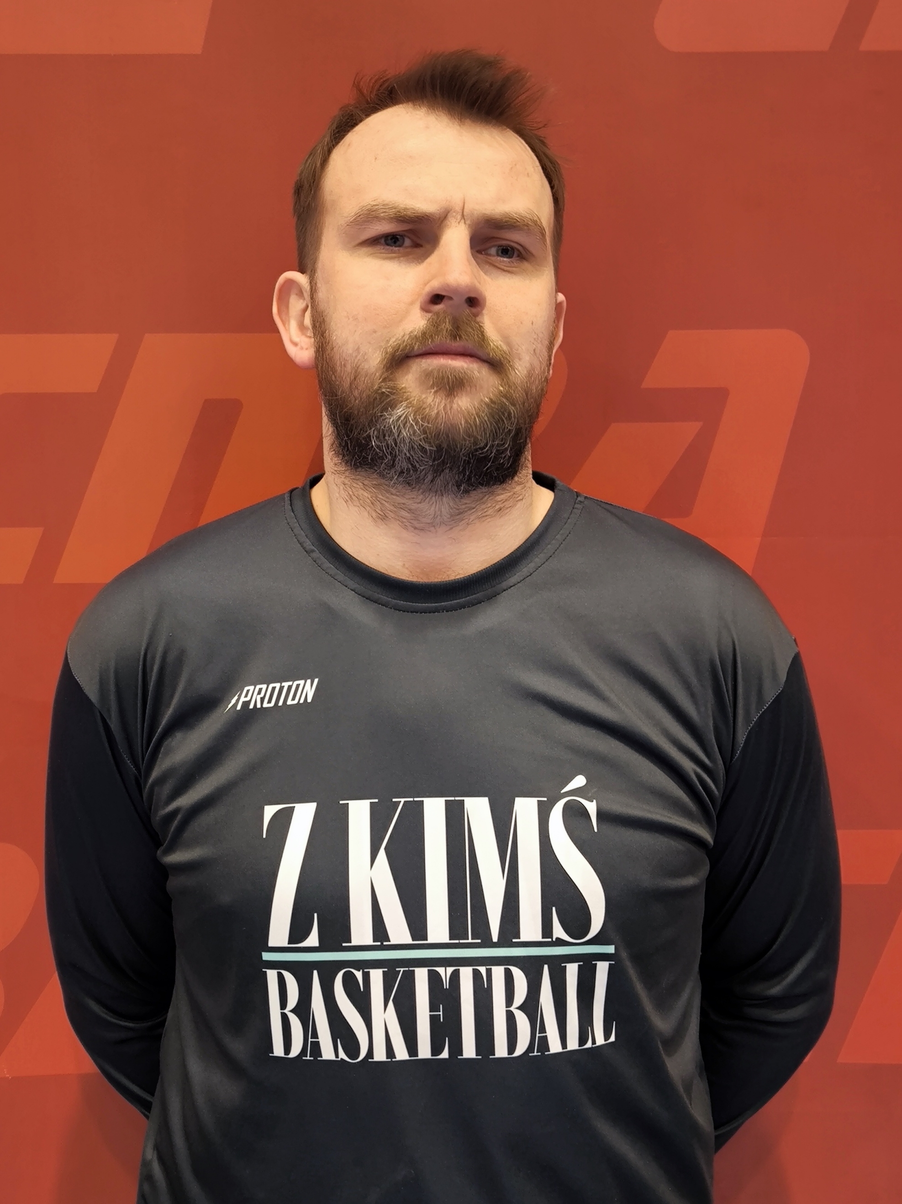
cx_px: 451
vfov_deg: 61.7
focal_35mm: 29
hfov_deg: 48.2
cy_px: 602
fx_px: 1008
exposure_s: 1/50
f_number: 1.9
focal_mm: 6.92
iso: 250
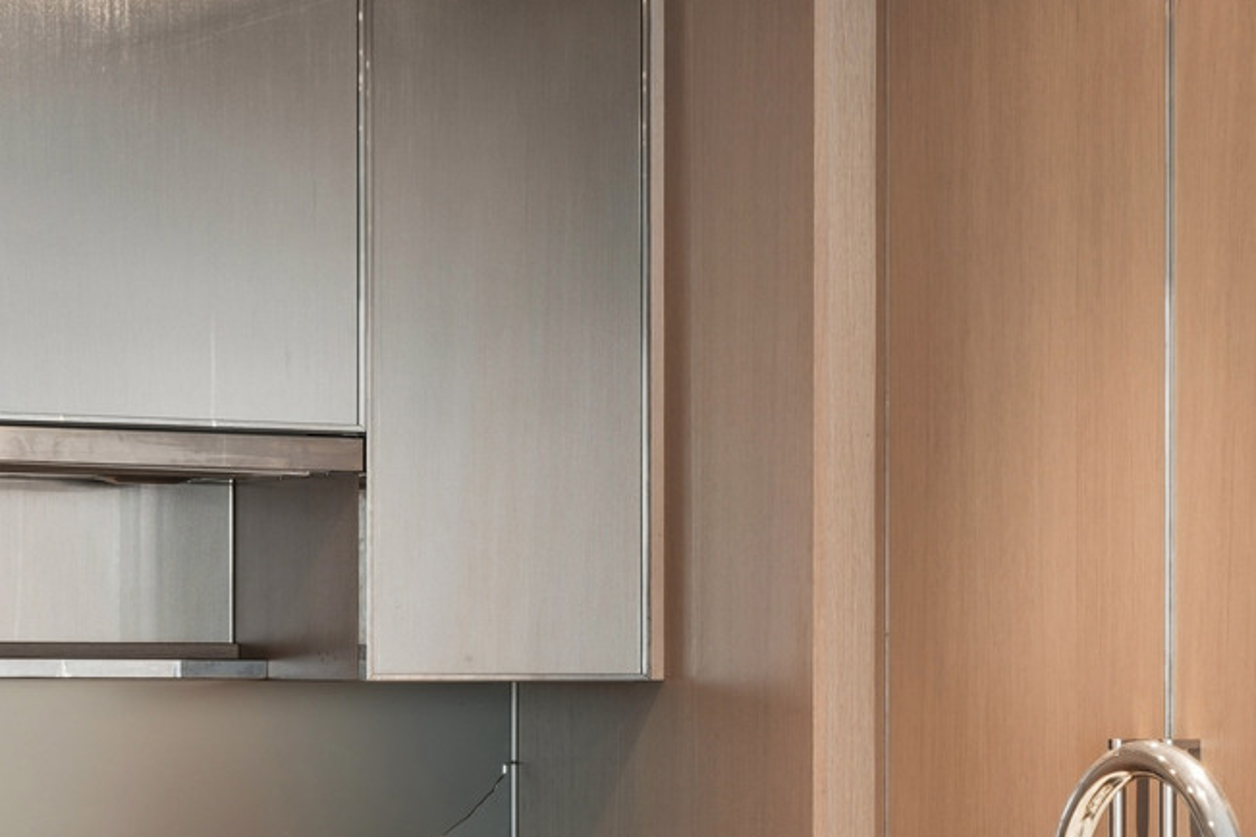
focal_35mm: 129
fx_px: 4500
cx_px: 704
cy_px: 650
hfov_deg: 15.9
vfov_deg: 10.6
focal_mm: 35
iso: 100
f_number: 11
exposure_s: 1
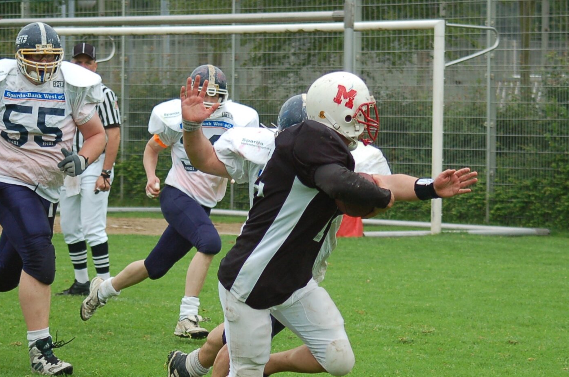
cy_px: 277
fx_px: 2603
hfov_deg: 12.5
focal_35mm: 165
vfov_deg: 8.3
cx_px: 351
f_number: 4
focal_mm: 70
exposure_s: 1/1000
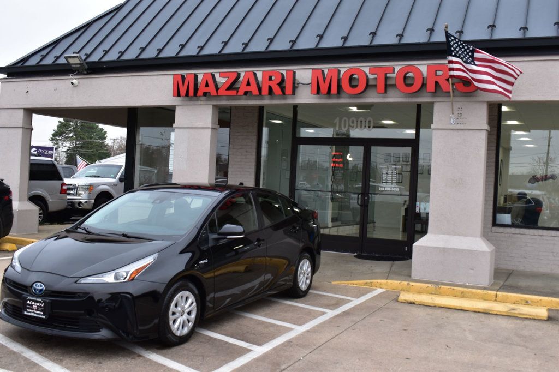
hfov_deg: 49.6
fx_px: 605
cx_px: 280
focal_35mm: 39
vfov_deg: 34.2
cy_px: 186
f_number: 9
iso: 400
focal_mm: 26
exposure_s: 1/100
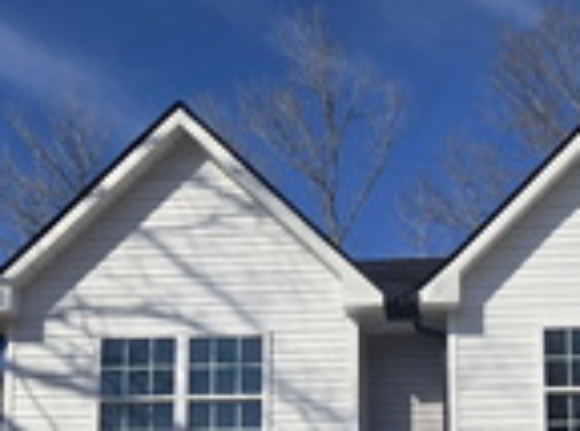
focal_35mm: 64
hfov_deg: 29.9
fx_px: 1069
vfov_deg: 21.4
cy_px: 493
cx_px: 431
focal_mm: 5.4
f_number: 1.8
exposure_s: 1/3333
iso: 25
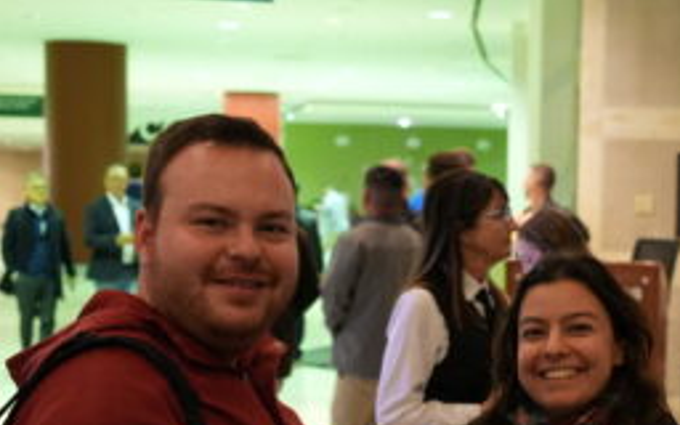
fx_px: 1649
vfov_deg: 14.5
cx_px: 550
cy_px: 380
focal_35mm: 89
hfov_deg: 23.0
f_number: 2.8
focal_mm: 31
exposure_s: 1/50
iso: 3200
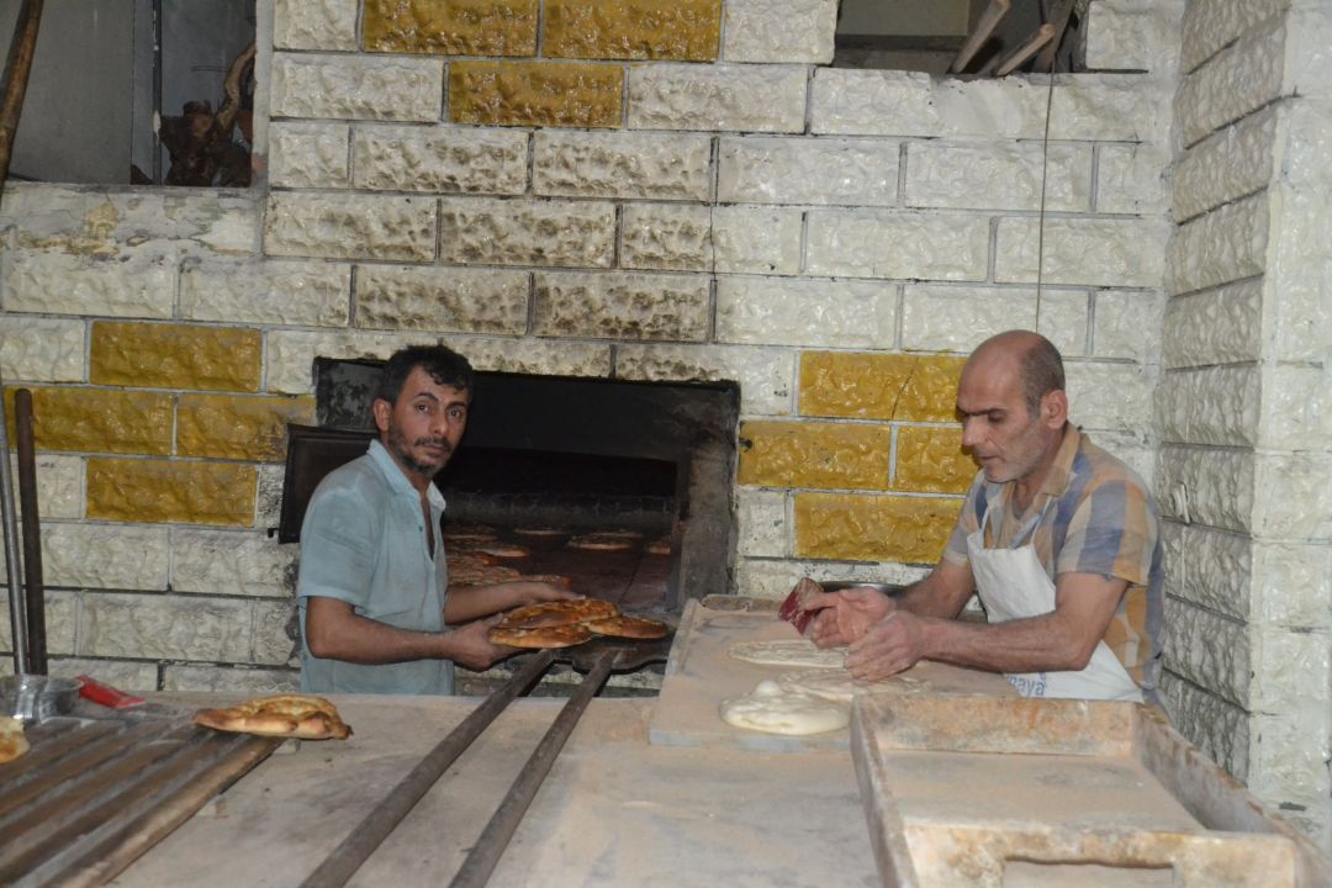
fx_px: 1720
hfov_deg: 42.3
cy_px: 444
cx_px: 666
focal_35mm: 46
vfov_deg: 28.9
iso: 3200
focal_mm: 31
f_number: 4
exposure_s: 1/60
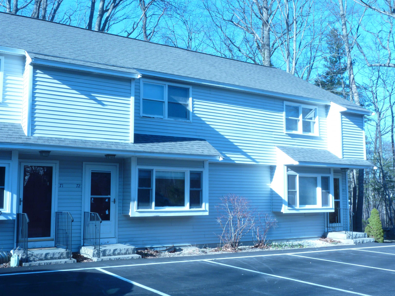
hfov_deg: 49.0
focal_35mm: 38
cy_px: 148
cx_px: 198
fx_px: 434
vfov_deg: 37.7
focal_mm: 6.8
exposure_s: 1/60
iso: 100
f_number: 8
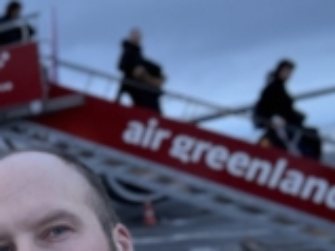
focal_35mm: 58
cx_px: -48
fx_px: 561
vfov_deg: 24.4
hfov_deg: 29.4
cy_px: 232
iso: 160
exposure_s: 1/60
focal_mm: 2.69
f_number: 1.9
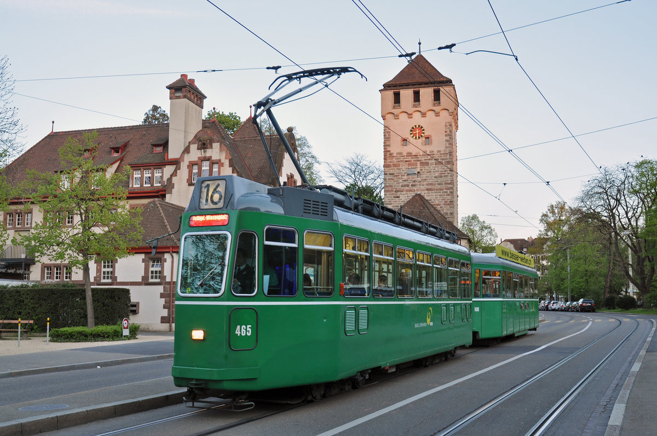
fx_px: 656
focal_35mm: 36
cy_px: 218
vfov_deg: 36.8
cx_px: 328
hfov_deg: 53.2
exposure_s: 1/20
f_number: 5.6
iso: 200
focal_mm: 24
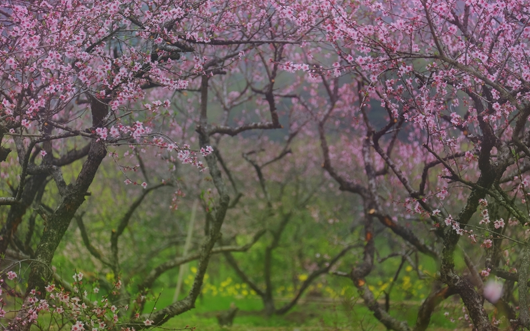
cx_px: 265
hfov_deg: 10.1
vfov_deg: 6.3
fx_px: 2990
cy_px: 175
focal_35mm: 207
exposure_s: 1/50
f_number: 4.4
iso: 200
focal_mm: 134.5
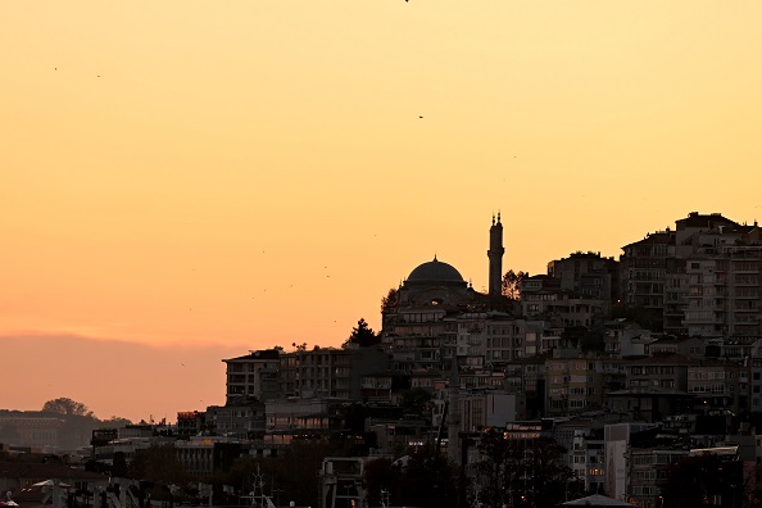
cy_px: 255
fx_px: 6413
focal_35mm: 303
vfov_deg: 4.5
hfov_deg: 6.8
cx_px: 378
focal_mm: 200
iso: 400
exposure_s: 1/200
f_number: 4
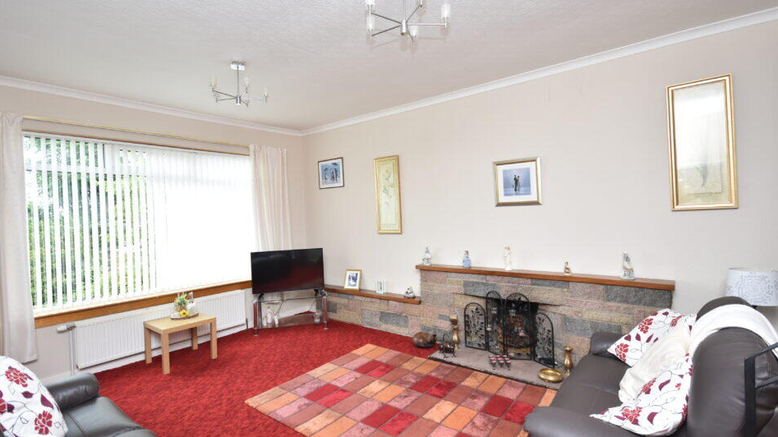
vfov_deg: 63.9
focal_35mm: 17
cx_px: 366
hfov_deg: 95.8
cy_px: 215
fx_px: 351
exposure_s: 1/100
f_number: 5
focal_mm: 10
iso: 400
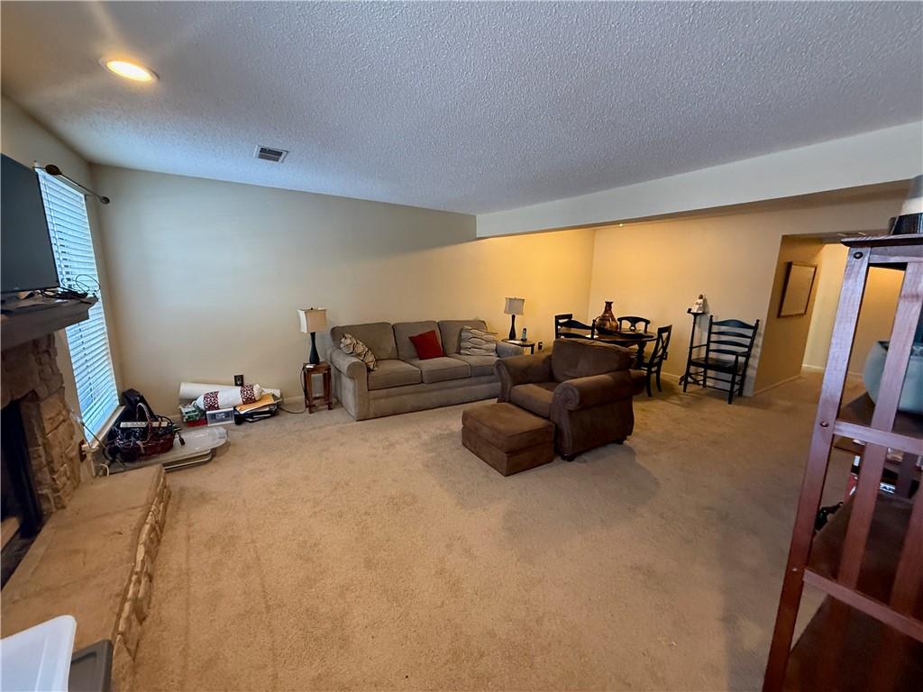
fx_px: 373
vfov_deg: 85.7
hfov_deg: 102.1
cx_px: 462
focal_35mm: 14
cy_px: 346
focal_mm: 2.22
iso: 500
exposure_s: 1/60
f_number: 2.2
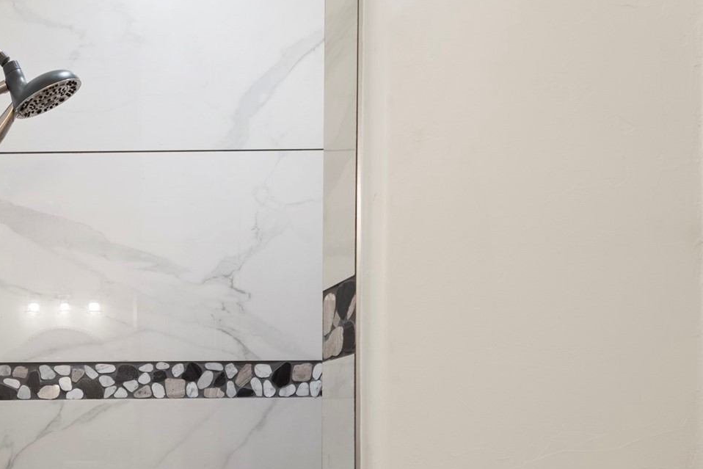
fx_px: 664
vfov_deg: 36.2
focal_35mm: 34
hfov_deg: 47.2
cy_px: 435
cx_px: 12
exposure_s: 1/6
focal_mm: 16
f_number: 8
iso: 250
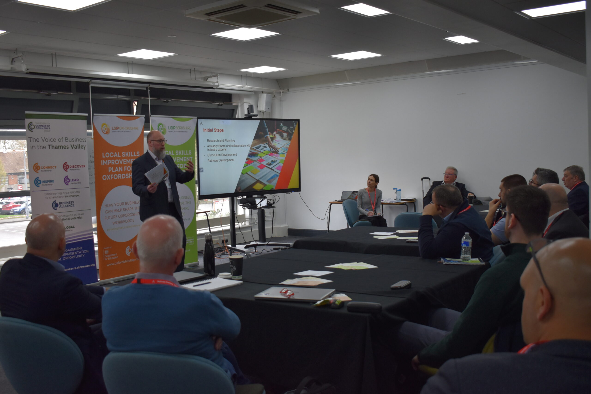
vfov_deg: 35.5
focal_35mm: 38
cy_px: 197
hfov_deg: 51.3
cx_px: 296
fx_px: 616
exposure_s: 1/250
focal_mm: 25
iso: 720
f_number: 4
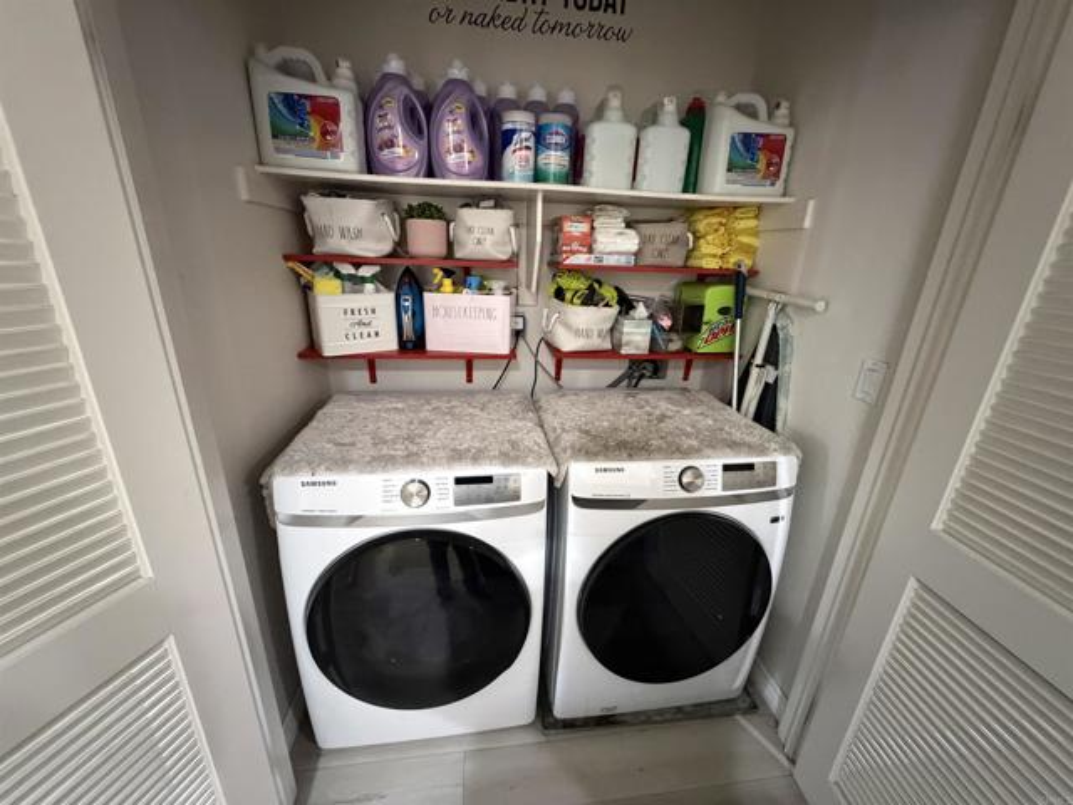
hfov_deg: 102.1
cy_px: 402
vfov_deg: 85.7
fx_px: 434
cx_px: 536
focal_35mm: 14
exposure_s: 1/40
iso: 1000
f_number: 2.2
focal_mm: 2.22
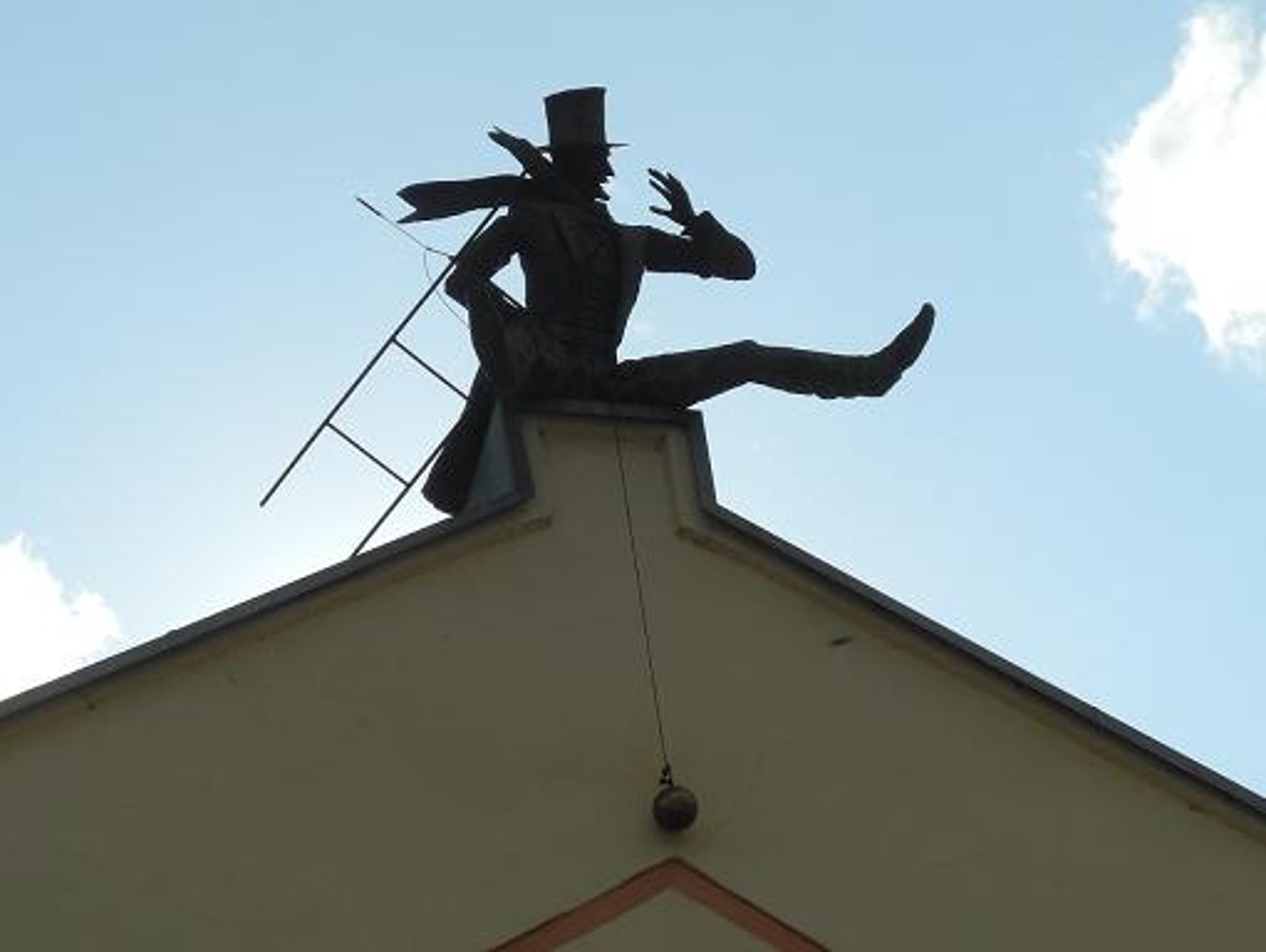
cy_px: 476
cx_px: 633
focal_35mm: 105
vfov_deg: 14.1
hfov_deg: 18.7
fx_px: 3843
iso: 100
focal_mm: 22.5
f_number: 6.3
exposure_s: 1/1250
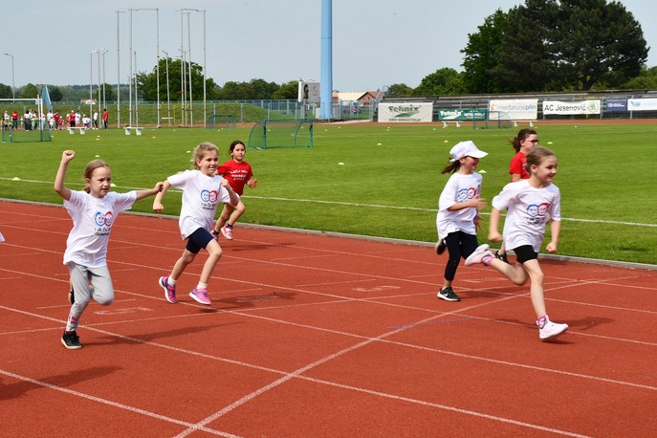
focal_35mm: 76
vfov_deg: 17.9
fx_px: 1387
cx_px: 173
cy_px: 228
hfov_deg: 26.3
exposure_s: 1/250
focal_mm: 34
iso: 110
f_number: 8
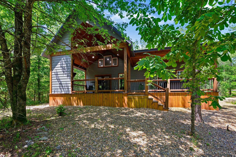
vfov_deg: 81.1
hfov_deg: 104.3
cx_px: 118
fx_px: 92
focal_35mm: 14
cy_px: 78
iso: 500
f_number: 7.1
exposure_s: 1/100
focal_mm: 14
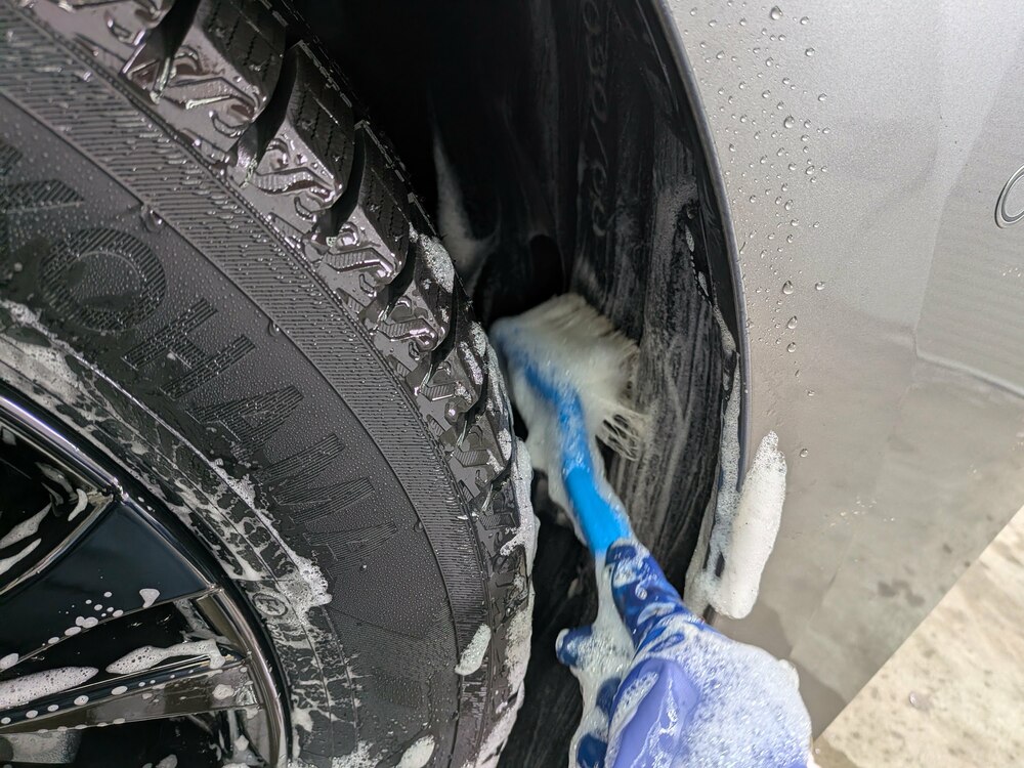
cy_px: 384
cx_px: 512
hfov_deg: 71.6
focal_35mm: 24
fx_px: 710
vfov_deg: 56.8
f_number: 1.7
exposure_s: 1/100
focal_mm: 4.53
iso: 30
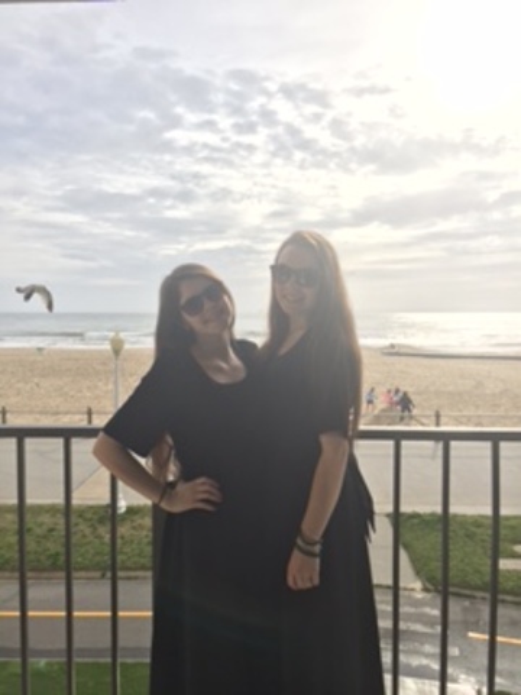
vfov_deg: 61.7
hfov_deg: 48.2
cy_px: 348
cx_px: 260
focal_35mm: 29
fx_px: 582
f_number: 2.2
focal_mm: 4.15
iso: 32
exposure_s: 1/1199
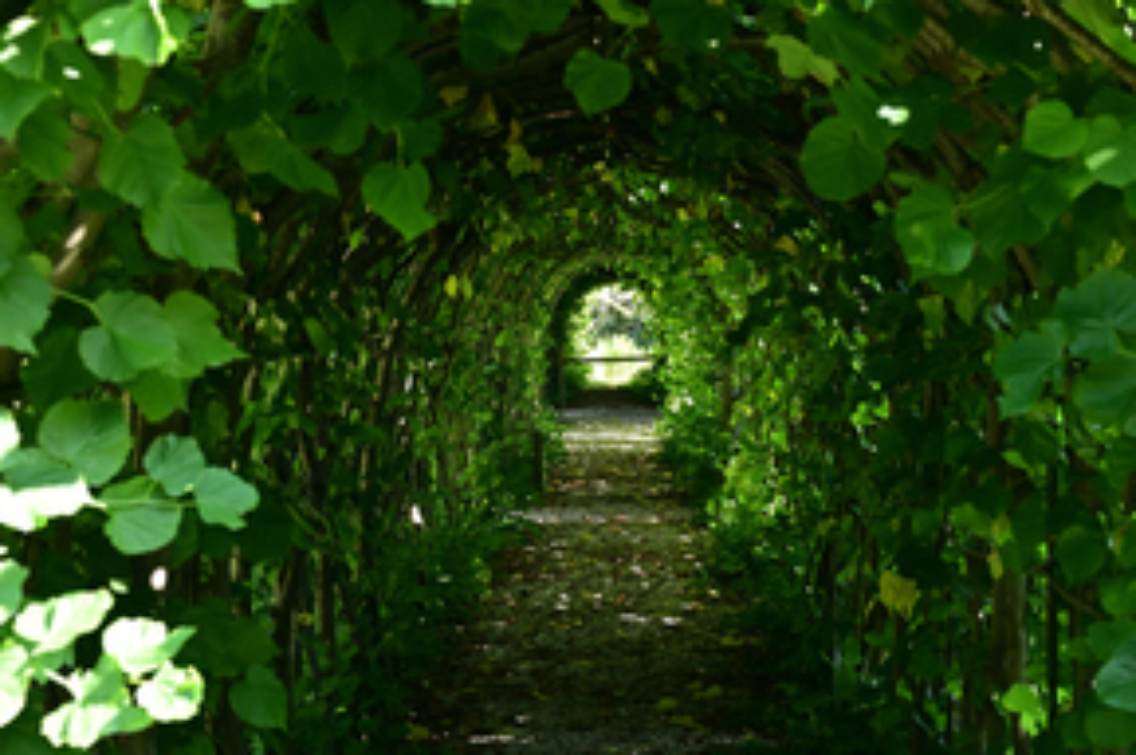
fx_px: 2459
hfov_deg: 26.0
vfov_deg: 17.5
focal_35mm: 78
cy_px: 362
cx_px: 597
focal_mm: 49
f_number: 5.6
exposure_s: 1/50
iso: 280
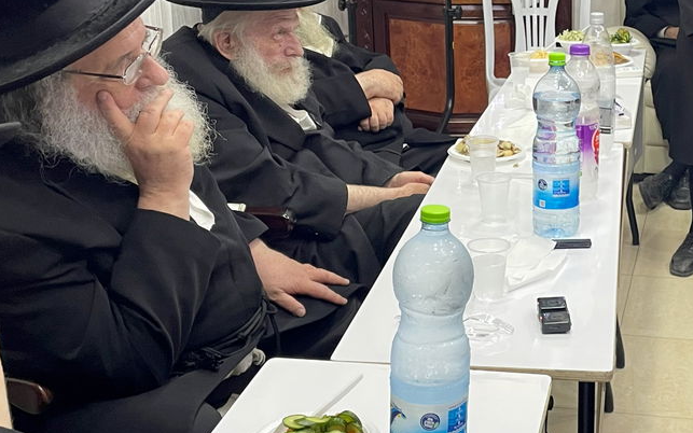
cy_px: 184
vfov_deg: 21.6
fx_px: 1133
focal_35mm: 60
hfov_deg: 33.0
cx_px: 560
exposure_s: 1/50
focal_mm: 4.2
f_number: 1.6
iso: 80
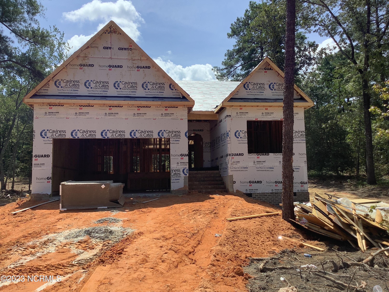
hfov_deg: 58.4
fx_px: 348
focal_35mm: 31
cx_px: 194
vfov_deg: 45.4
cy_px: 146
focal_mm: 3.3
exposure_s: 1/1116
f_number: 2.4
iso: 25
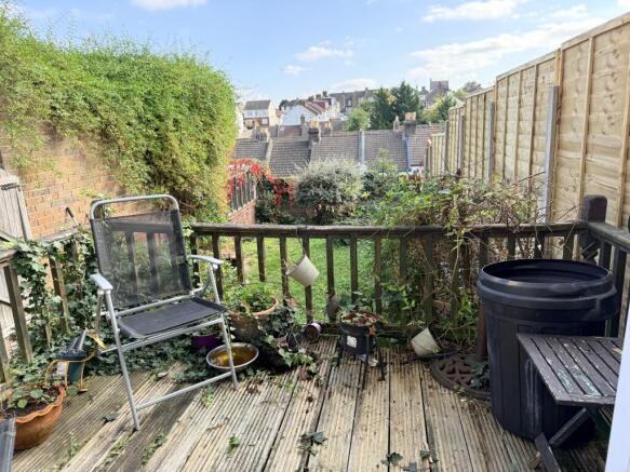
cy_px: 236
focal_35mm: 24
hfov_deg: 71.6
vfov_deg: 56.8
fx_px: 437
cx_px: 315
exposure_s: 1/677
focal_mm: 6.76
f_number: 1.78
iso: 100
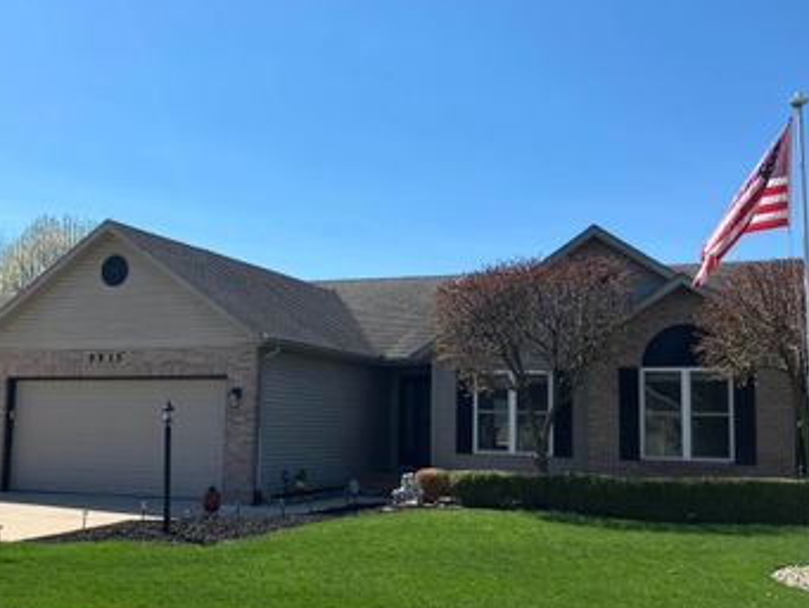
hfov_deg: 45.7
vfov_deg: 35.1
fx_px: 959
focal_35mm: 41
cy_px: 322
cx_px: 384
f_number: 1.8
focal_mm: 3.99
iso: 32
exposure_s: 1/2433
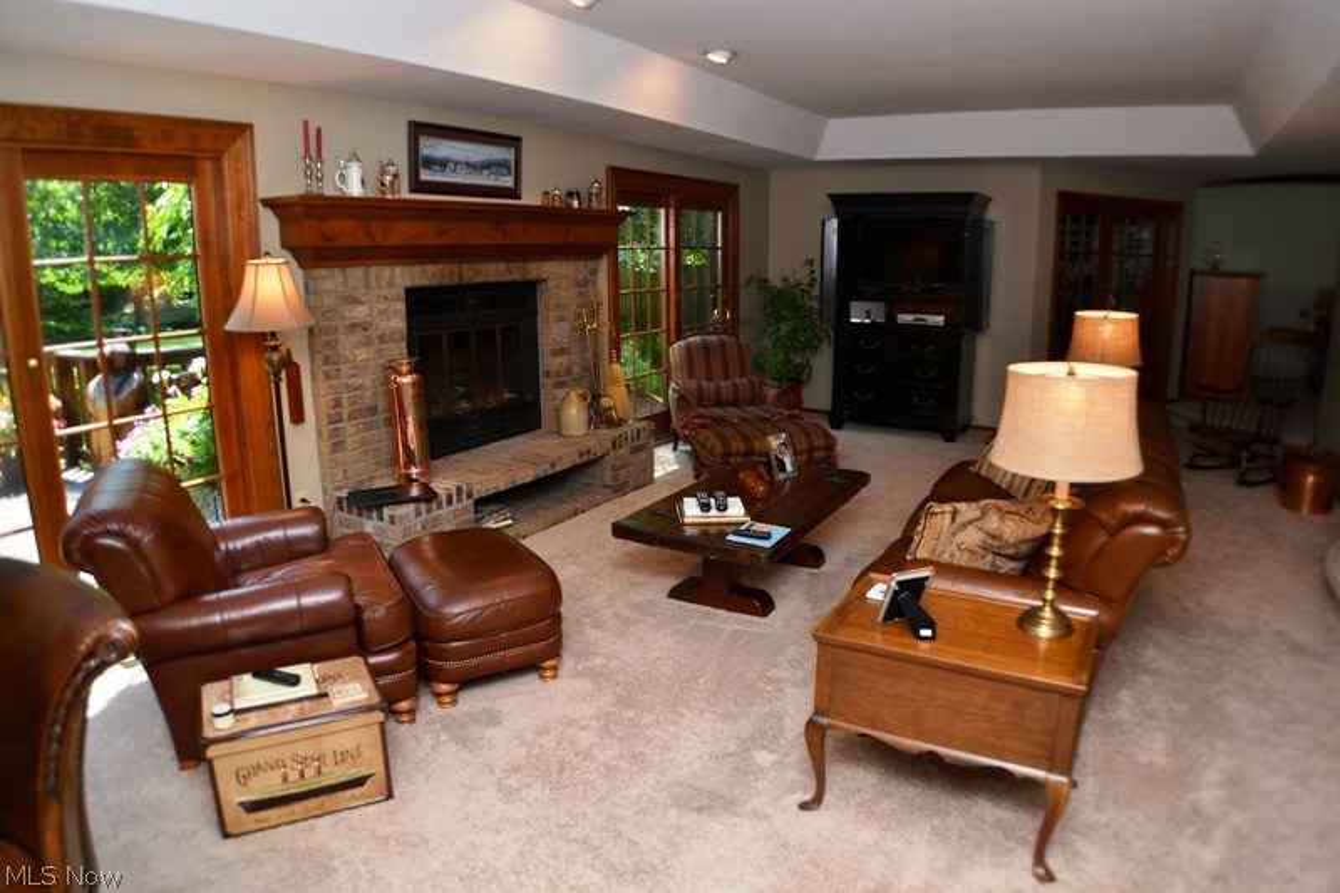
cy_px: 446
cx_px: 670
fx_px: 1005
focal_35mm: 27
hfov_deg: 67.4
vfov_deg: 47.9
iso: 100
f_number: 4
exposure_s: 1/60
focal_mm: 18
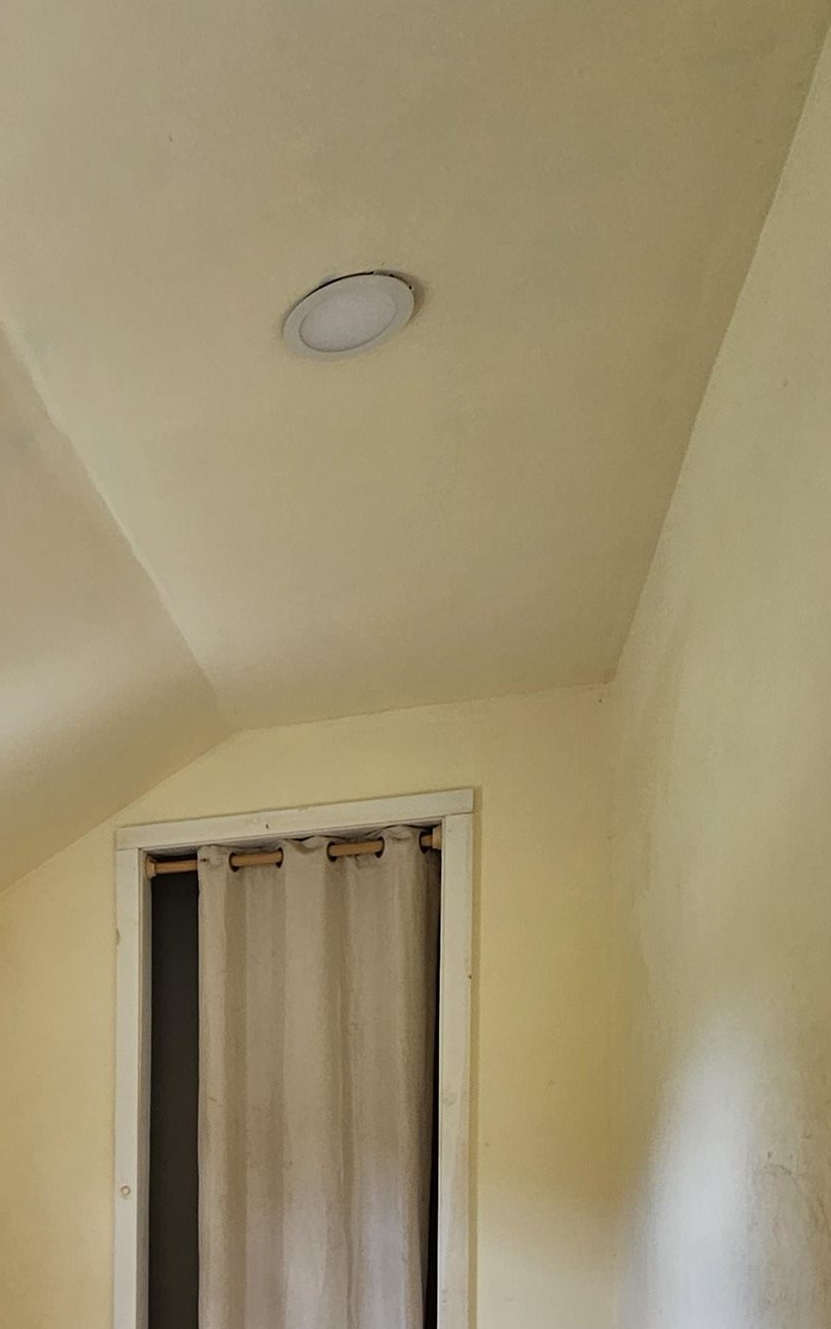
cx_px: -229
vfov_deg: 53.7
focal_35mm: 32
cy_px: 1144
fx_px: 1159
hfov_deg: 31.3
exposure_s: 1/60
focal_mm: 2.2
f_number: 2.2
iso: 100
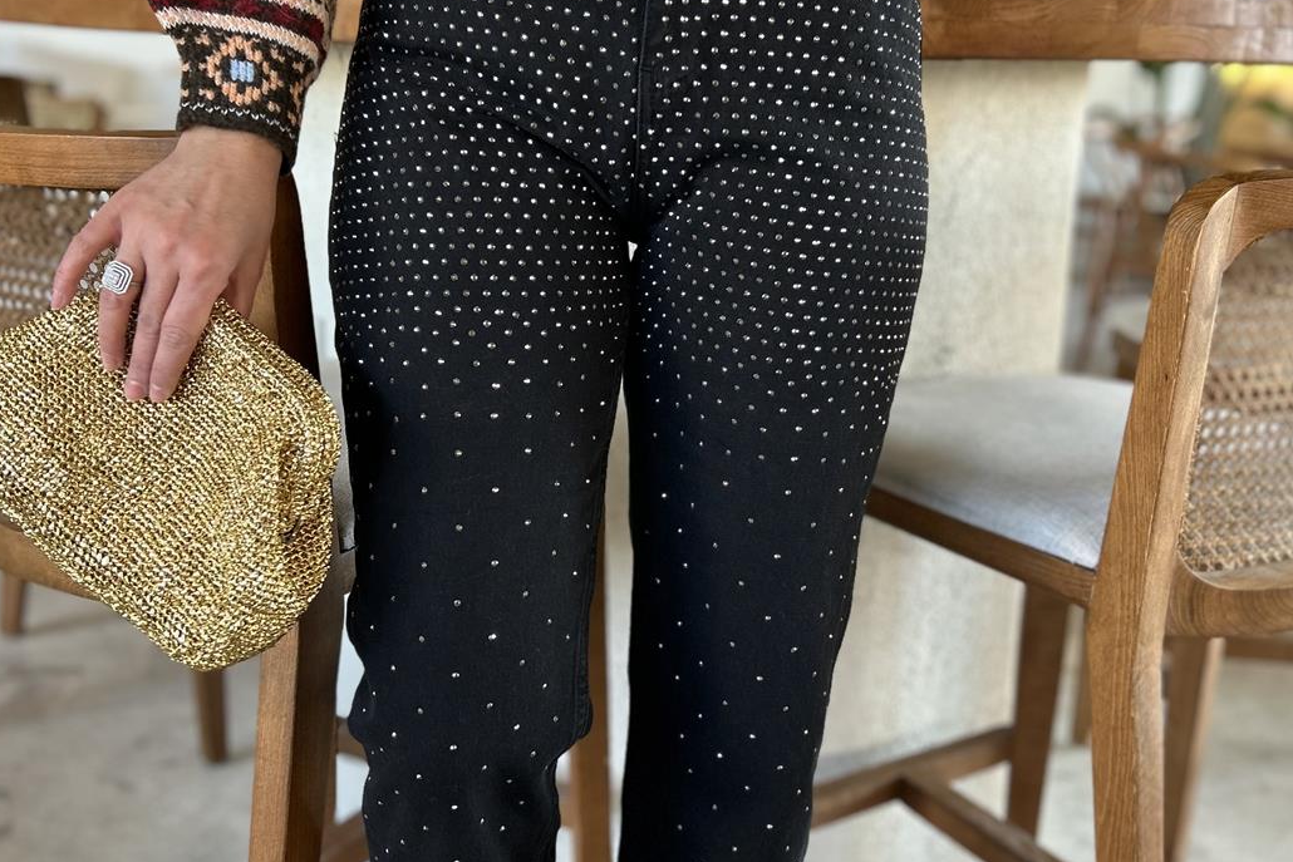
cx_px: 680
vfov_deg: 31.9
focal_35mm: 42
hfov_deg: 46.4
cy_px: 403
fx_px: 1509
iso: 80
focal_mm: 5.7
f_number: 1.5
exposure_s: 1/50
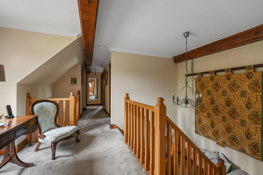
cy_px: 88
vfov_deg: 81.1
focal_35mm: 14
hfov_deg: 104.3
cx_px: 132
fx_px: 102
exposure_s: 1
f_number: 8
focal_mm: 14
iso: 400
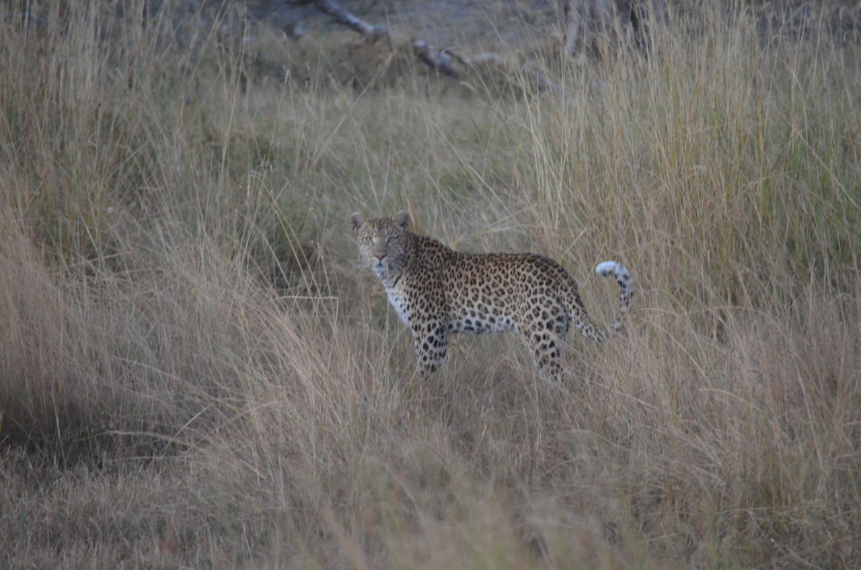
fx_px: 10741
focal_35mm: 450
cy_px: 285
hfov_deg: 4.6
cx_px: 430
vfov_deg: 3.0
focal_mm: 300
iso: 3200
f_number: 5.6
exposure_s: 1/60
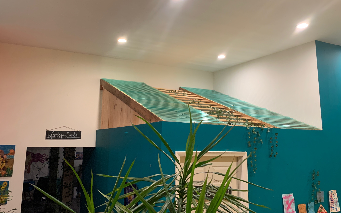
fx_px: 288
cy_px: 87
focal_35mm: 31
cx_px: 173
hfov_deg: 61.2
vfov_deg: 40.5
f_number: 1.8
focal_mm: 4.25
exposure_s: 1/60
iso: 250
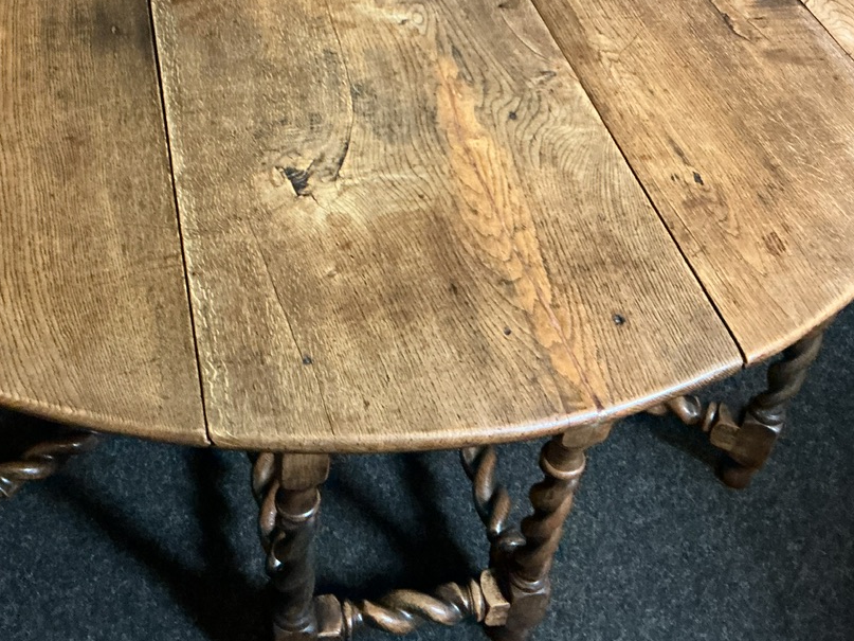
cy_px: 157
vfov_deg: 30.9
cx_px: 339
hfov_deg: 41.0
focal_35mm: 46
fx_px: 1135
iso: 500
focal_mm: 3
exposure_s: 1/25
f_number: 1.8
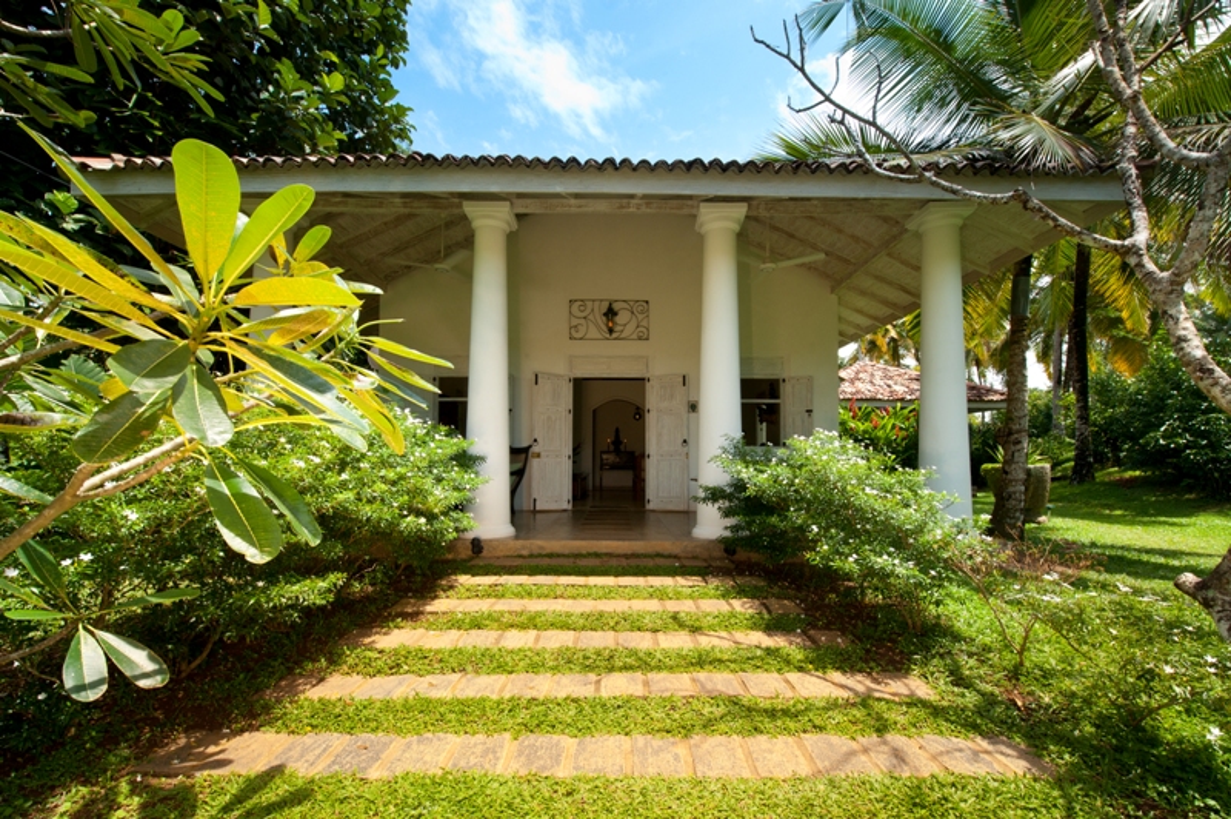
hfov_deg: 104.3
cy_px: 410
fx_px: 478
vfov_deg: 81.1
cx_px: 616
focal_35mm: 14
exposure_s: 1/40
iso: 100
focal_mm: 14
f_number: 16
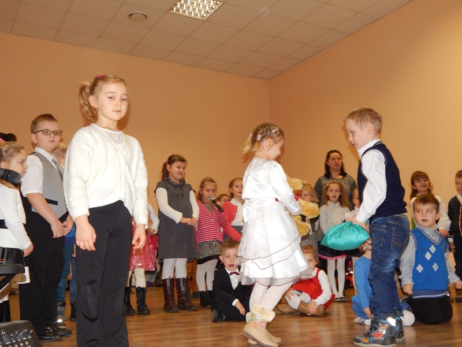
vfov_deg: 37.7
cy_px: 174
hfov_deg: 49.0
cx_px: 231
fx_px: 507
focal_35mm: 38
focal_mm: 6.8
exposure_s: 1/30
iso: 250
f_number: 3.4
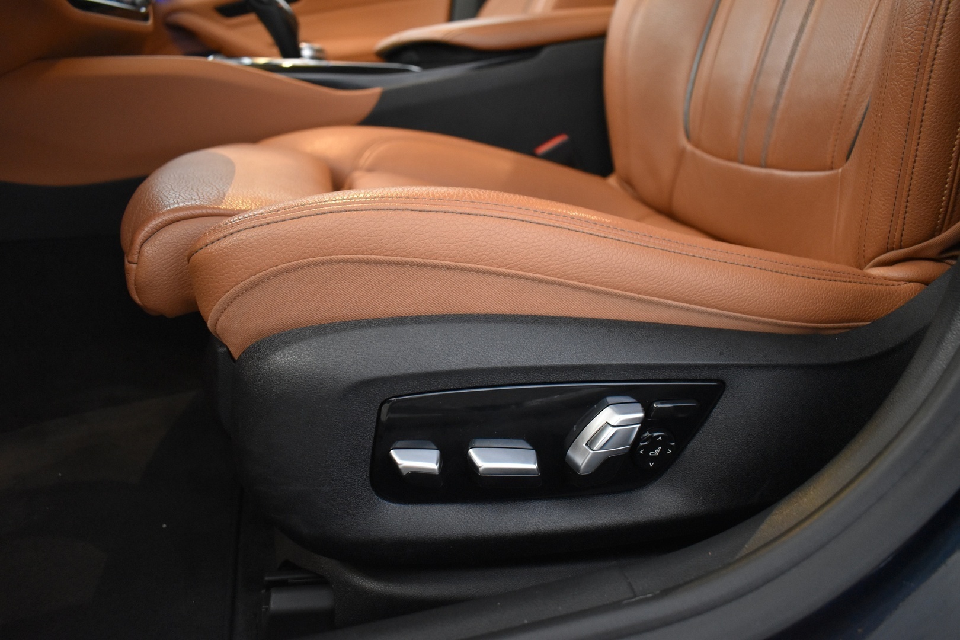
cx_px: 480
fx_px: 720
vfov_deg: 47.9
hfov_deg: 67.4
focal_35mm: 27
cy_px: 320
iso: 2500
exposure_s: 1/30
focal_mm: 18
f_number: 3.5
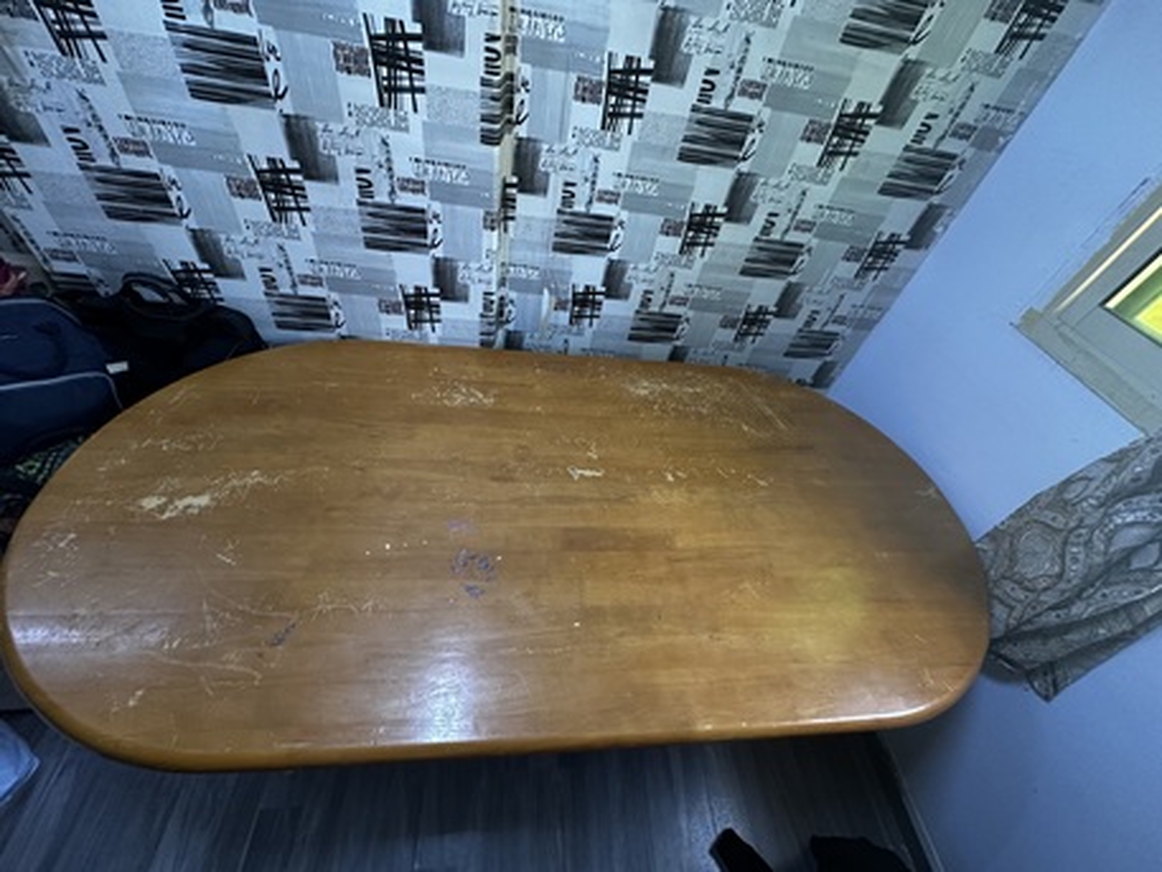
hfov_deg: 102.0
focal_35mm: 14
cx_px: 581
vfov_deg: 85.7
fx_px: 470
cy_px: 436
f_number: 2.2
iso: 400
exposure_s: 1/60
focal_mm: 2.22
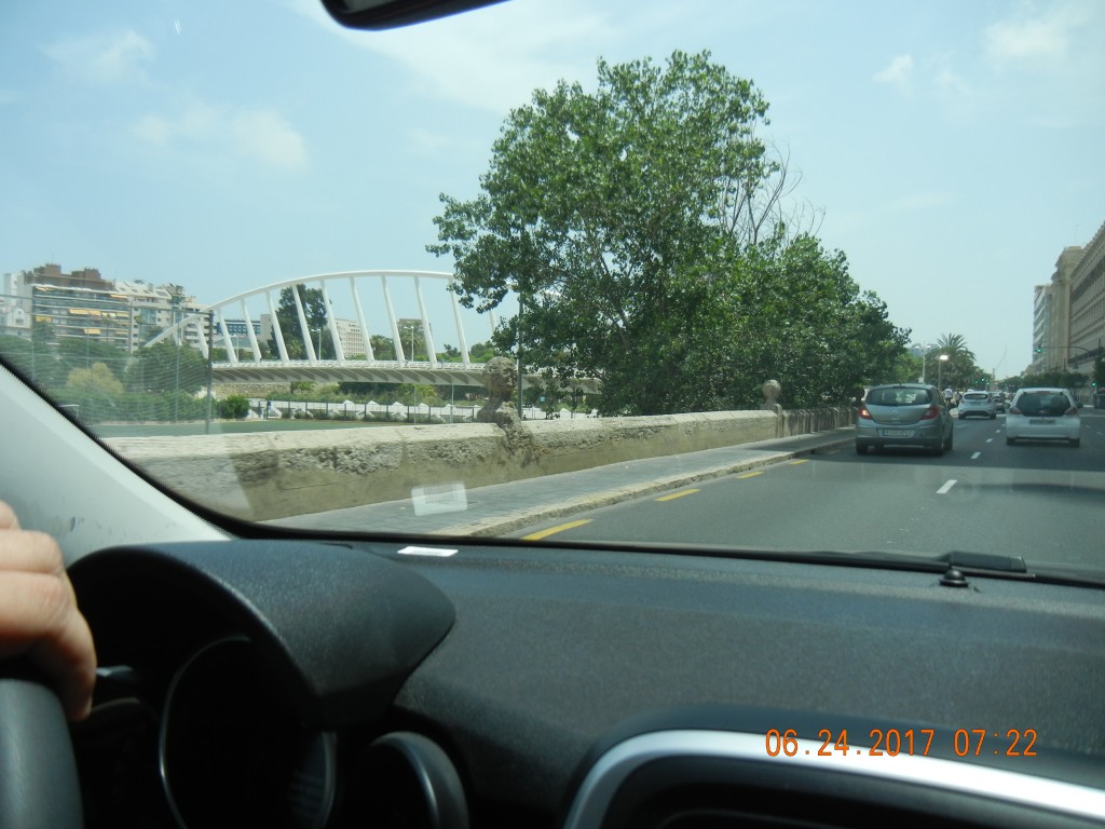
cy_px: 414
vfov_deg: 46.8
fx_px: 958
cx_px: 552
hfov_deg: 60.0
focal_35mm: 30
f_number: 7
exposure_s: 1/300
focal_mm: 5.4
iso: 160
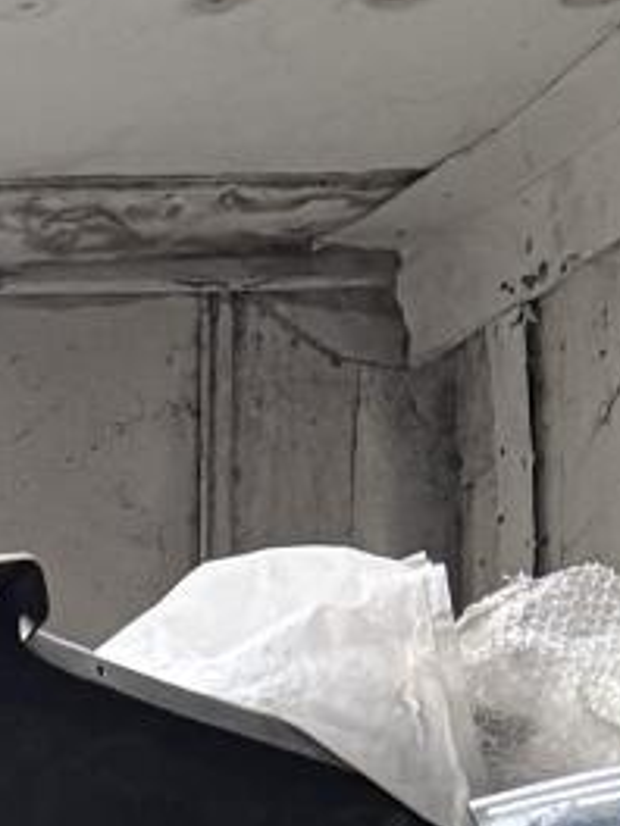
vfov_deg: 9.5
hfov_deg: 7.3
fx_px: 4346
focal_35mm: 182
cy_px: 2078
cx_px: -1143
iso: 320
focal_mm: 6.76
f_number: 1.78
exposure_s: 1/60
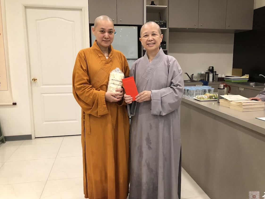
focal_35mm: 30
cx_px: 141
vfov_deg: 46.8
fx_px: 230
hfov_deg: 59.9
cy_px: 101
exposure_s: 1/15
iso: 64
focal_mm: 4
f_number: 1.8
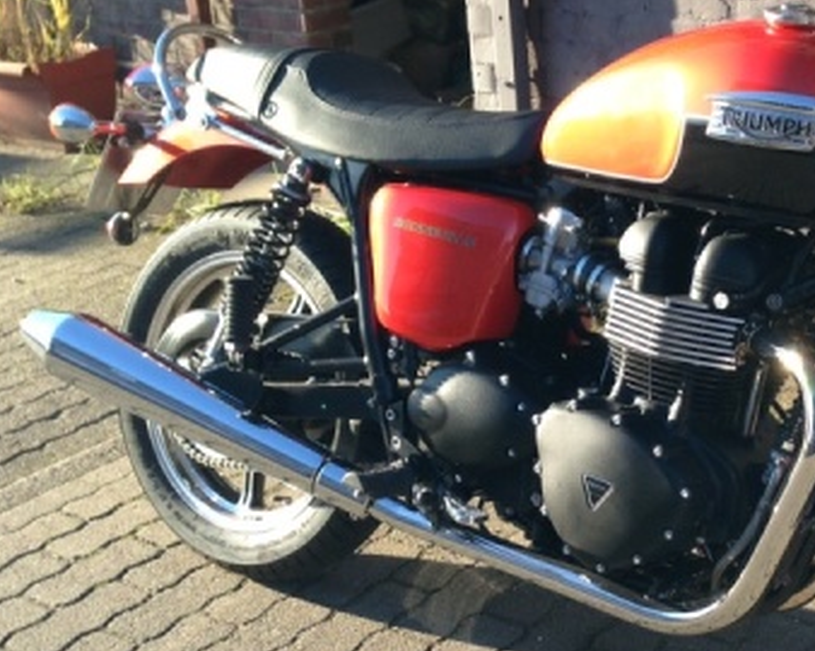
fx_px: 1471
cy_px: 381
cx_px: 629
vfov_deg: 24.9
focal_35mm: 61
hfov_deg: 30.4
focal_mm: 4.13
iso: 50
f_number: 2.4
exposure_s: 1/234
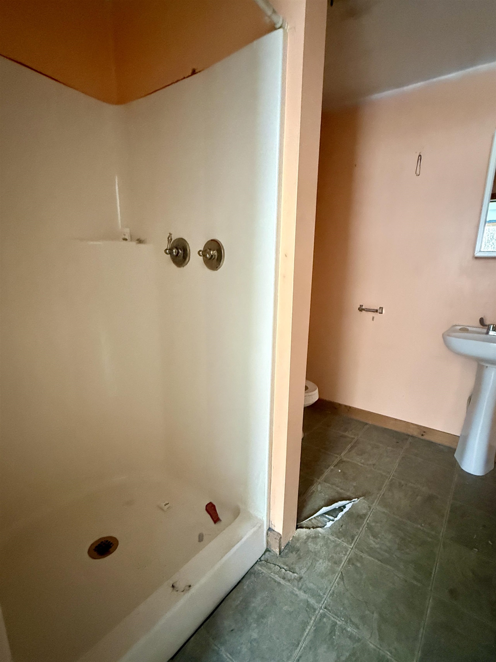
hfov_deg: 85.7
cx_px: 248
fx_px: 267
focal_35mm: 14
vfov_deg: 102.1
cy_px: 331
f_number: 2.2
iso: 1250
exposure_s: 1/60
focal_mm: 2.22
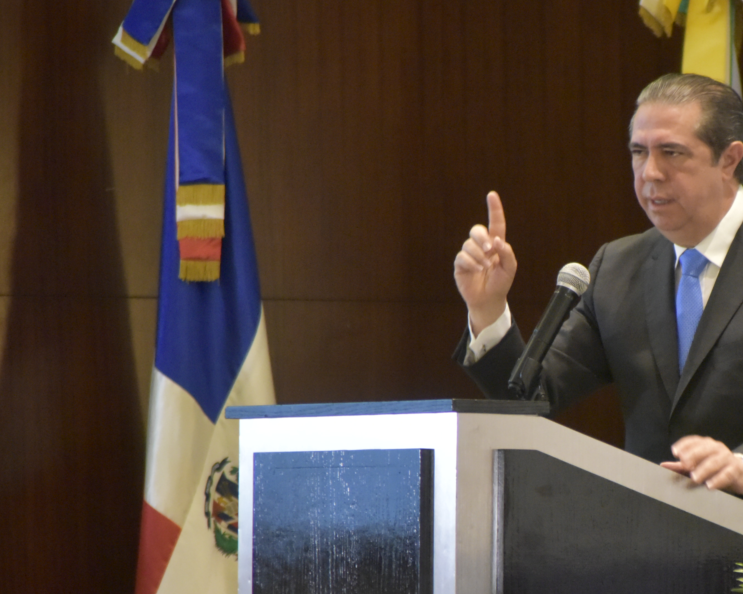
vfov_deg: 4.0
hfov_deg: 5.0
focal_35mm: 387
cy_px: 395
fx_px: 8511
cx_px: 598
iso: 6400
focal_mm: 200
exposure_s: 1/60
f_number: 5.6
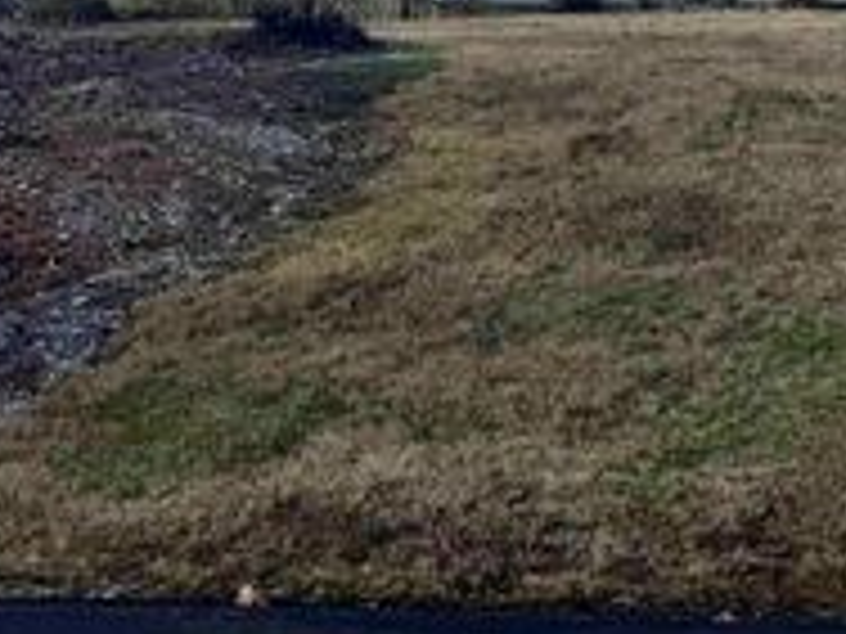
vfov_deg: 21.2
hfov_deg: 27.2
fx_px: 1564
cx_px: 981
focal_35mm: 64
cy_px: -151
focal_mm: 6.76
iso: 80
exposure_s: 1/4310
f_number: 1.78
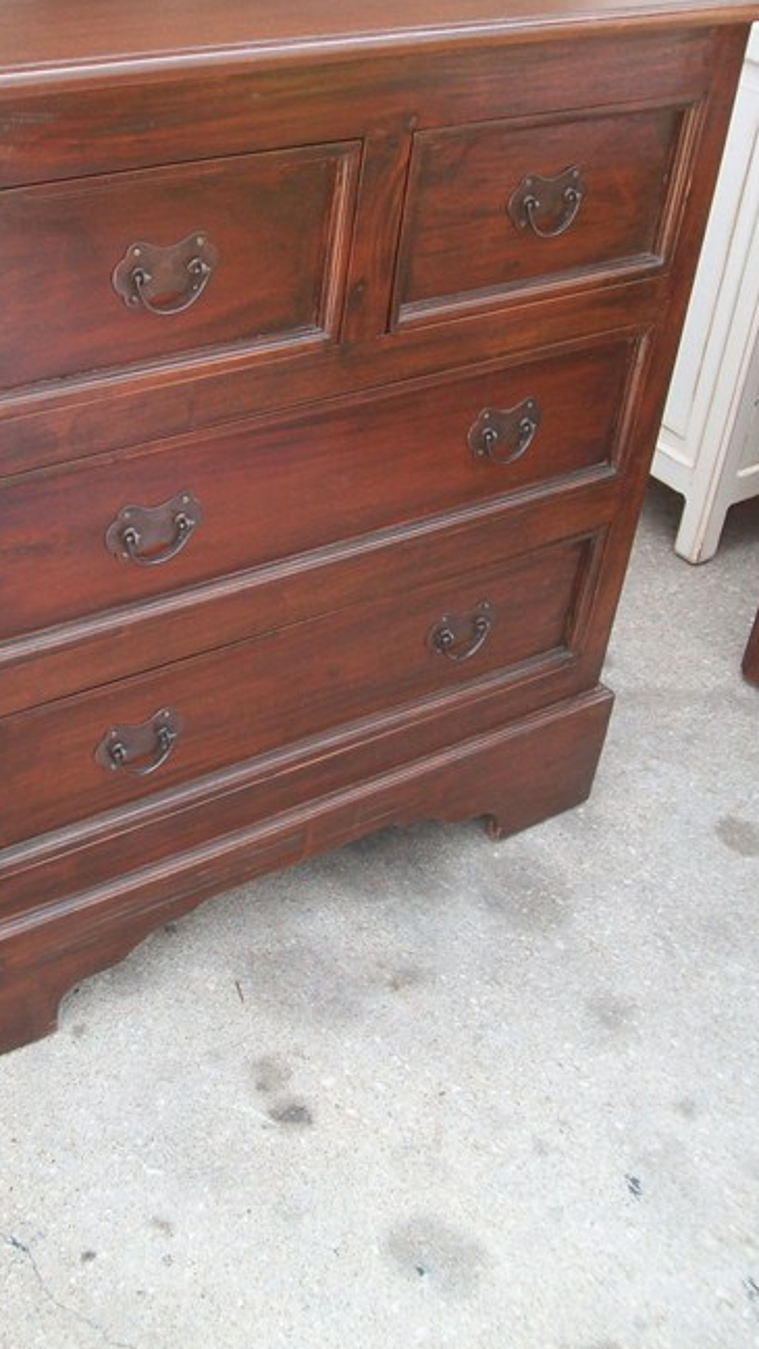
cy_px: 524
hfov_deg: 27.5
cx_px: 235
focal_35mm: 43
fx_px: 1539
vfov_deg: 47.0
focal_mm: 5.7
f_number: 2.9
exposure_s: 1/125
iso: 80
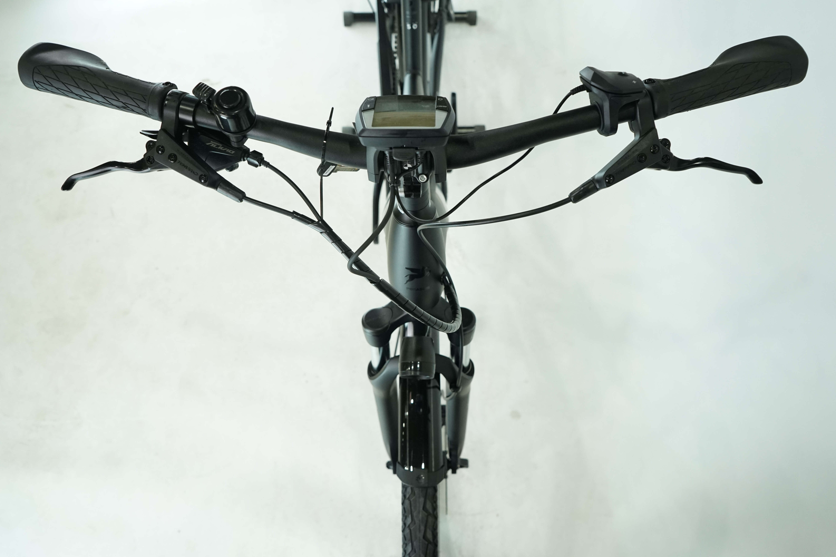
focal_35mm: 28
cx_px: 418
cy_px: 278
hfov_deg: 65.5
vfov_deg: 46.4
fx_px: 650
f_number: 5.6
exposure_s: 1/200
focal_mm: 28
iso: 1600
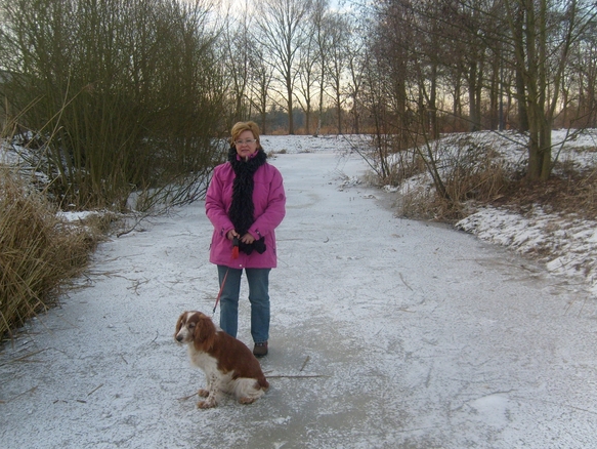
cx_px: 292
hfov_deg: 51.3
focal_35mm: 36
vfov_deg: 39.7
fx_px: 621
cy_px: 227
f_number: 2.8
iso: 80
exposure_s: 1/180
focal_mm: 5.8
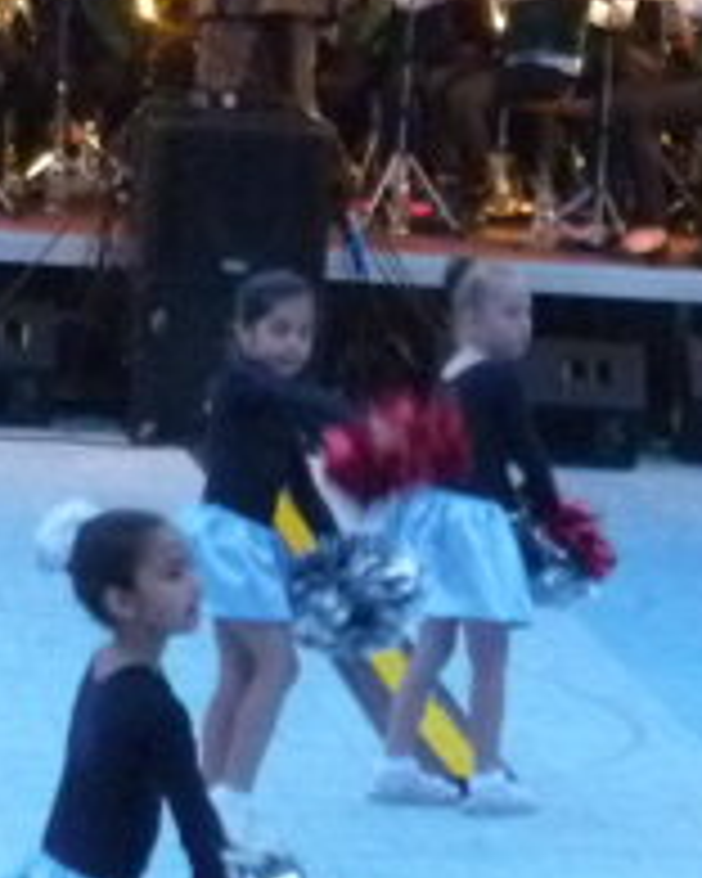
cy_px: -126
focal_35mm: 252
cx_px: 86
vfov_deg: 7.6
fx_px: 6545
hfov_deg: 6.1
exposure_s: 1/40
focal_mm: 11.2
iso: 800
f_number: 4.2
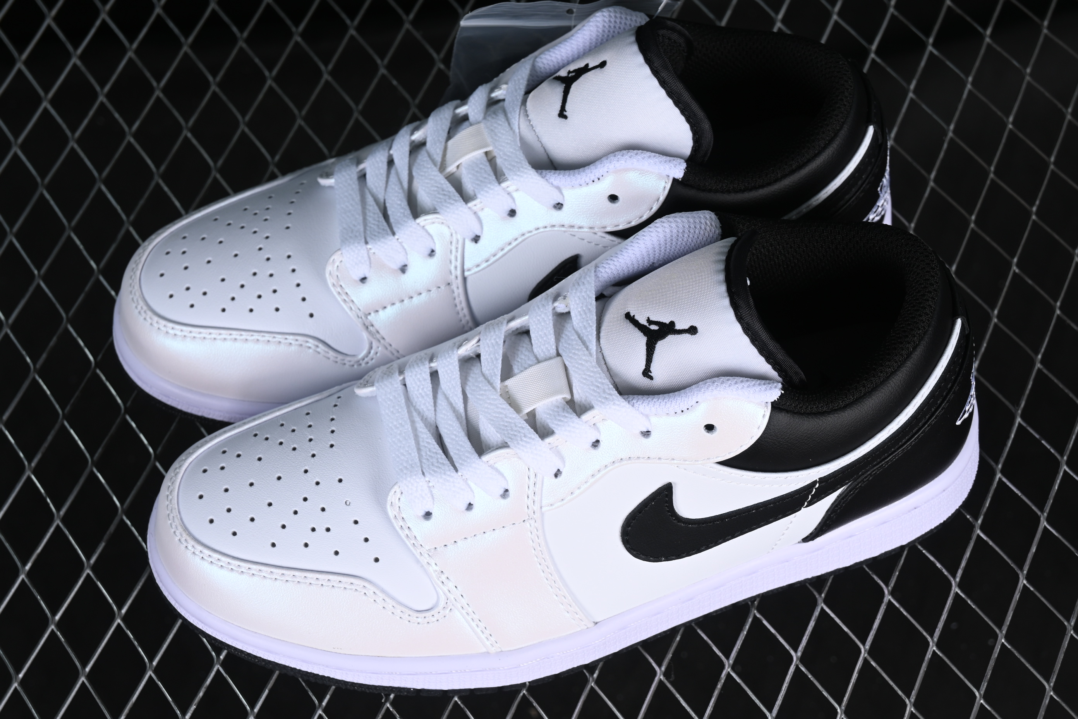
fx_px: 2246
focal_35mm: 75
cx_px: 539
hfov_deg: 27.0
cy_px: 360
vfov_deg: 18.2
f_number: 8
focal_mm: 50
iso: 160
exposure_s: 1/60
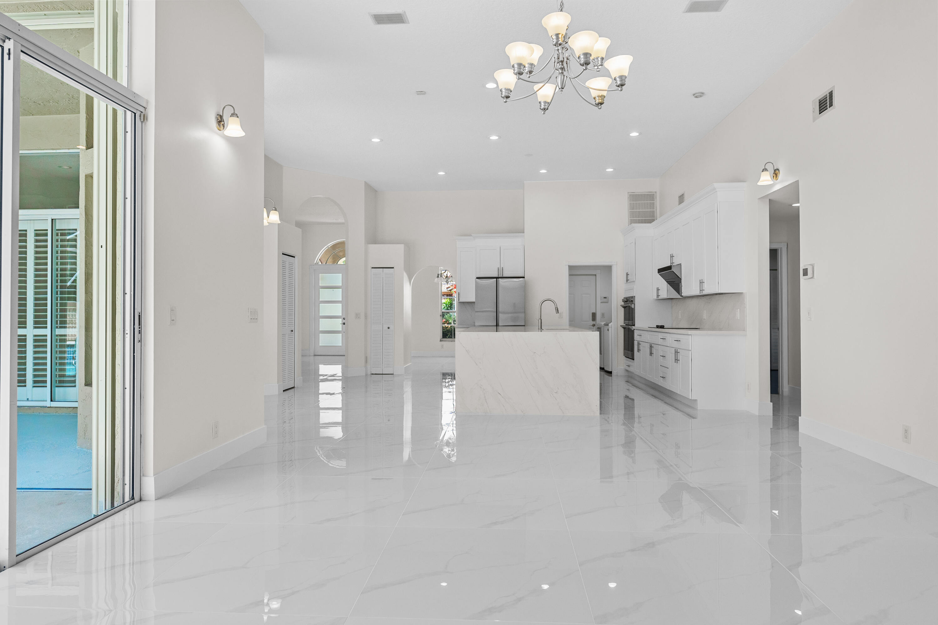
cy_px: 312
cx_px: 469
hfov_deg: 81.2
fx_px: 547
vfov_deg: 59.5
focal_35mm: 21
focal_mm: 14
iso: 160
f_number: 2.8
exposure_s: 1/250
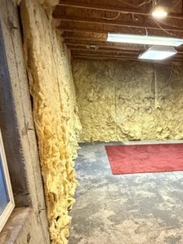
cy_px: 183
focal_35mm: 36
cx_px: 161
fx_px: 254
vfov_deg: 49.3
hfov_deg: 37.3
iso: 1250
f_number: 2.2
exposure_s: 1/60
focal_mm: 2.22
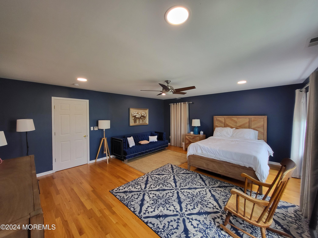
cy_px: 119
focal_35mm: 13
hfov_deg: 106.2
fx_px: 119
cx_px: 159
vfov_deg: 89.9
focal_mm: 1.74
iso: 160
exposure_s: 1/60
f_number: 2.2
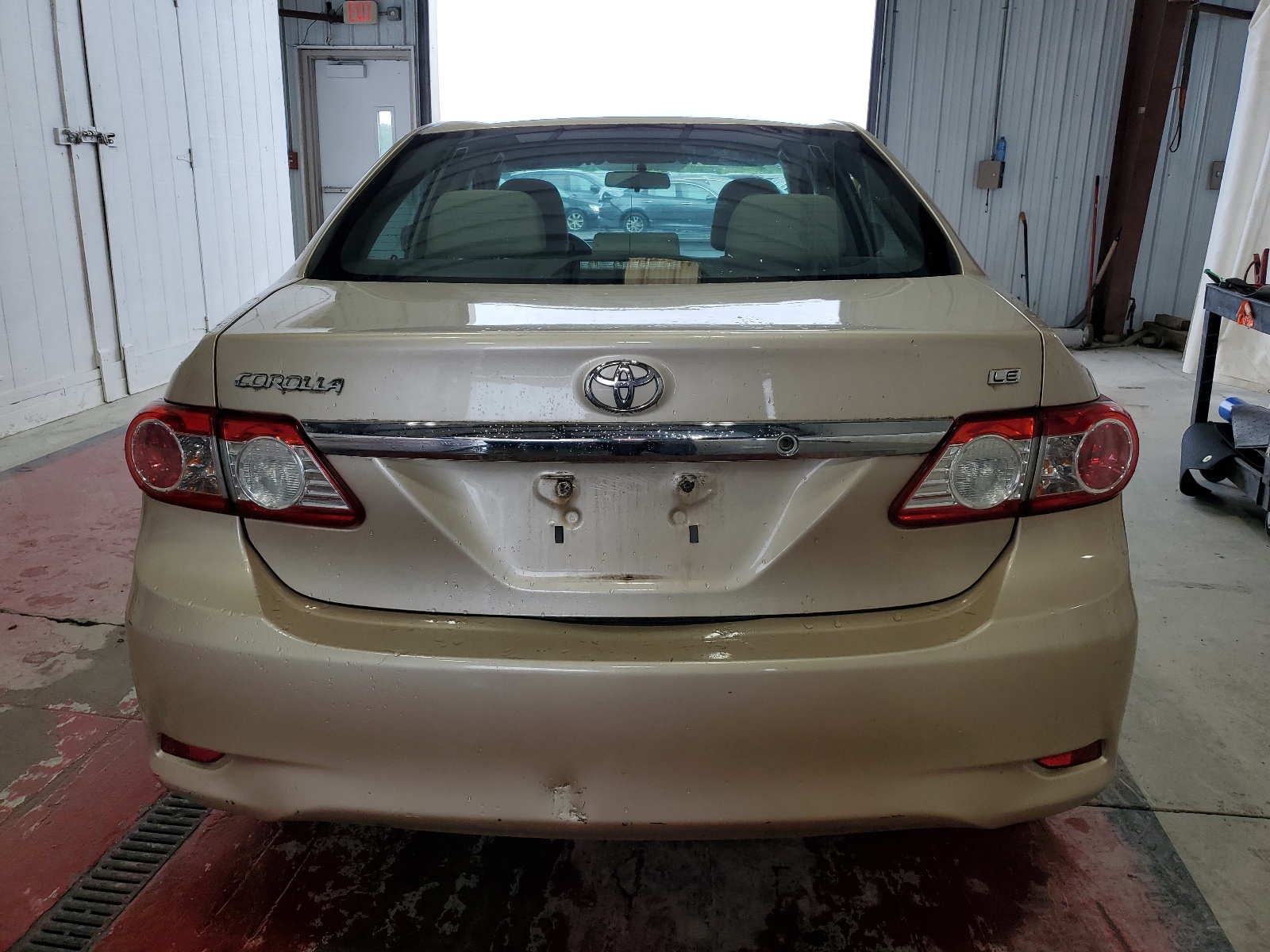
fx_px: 954
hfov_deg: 67.3
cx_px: 635
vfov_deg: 53.1
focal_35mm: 26
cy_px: 476
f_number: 1.5
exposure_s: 1/200
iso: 50
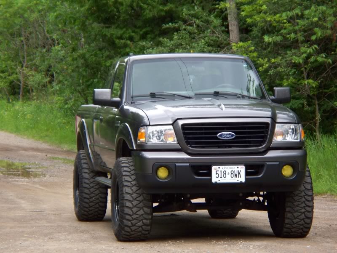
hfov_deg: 11.0
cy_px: 126
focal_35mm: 180
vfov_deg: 8.3
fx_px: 1753
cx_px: 168
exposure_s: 1/200
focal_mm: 37.7
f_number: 5.1
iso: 200
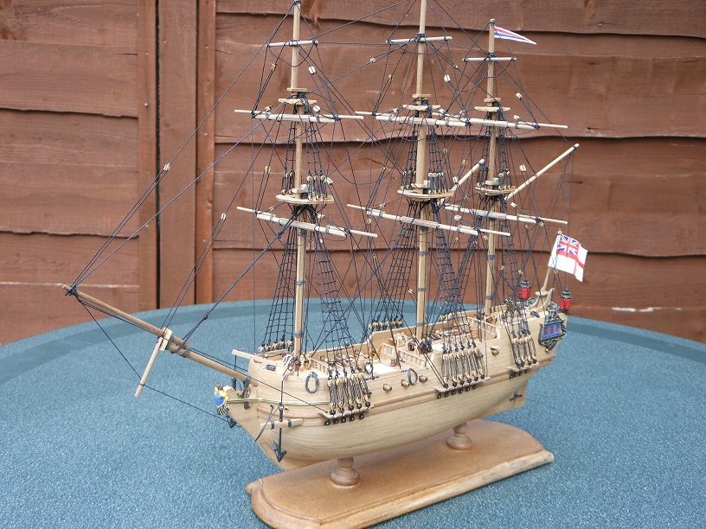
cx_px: 353
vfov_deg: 33.6
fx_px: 877
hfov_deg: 43.9
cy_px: 264
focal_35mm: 43
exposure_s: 1/80
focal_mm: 7.7
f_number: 3.8
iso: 80
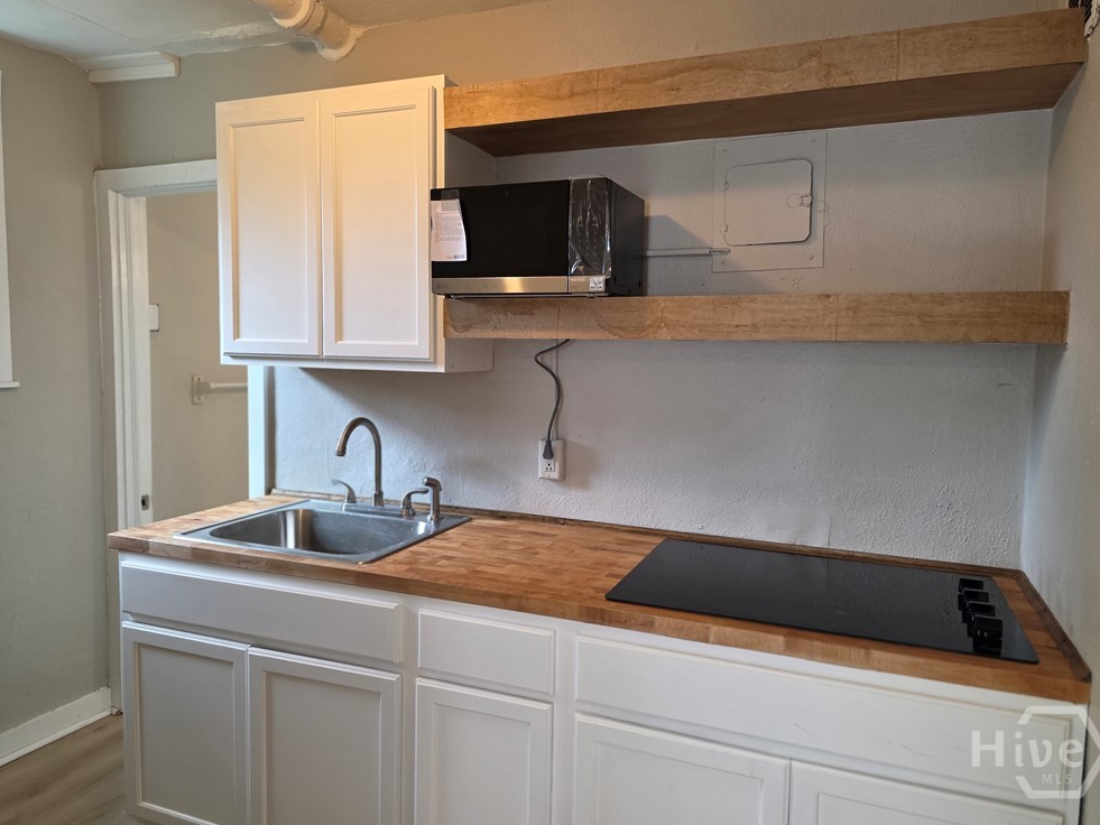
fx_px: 763
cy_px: 408
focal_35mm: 24
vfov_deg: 56.8
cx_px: 552
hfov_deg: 71.6
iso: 200
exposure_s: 1/120
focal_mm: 6.3
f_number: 1.7
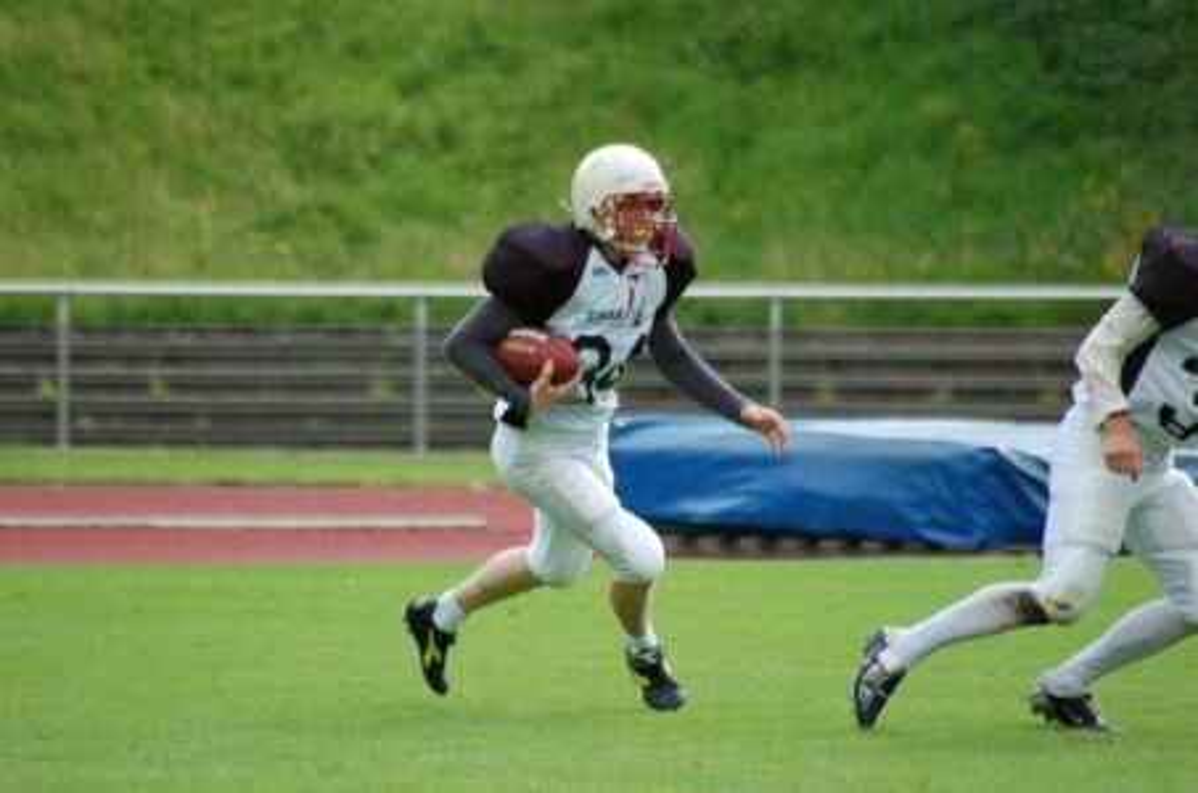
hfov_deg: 5.7
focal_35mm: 360
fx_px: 11955
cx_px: 599
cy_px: 396
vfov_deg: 3.8
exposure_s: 1/640
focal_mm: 240
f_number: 5.3
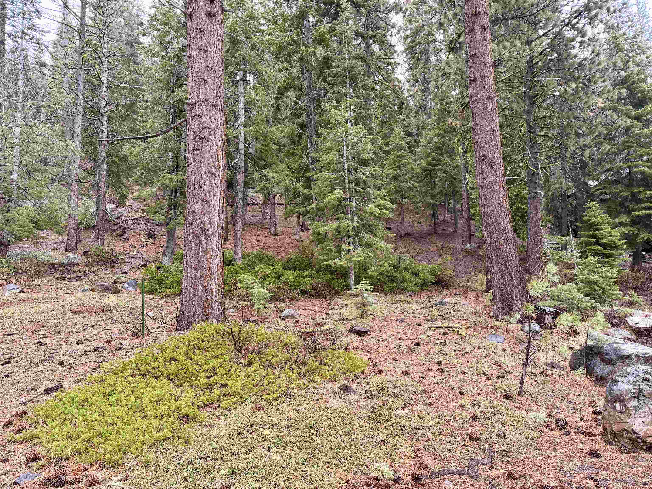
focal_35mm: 24
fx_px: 452
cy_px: 244
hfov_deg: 71.6
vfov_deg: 56.8
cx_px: 326
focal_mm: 6.76
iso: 160
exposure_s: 1/144
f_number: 1.78
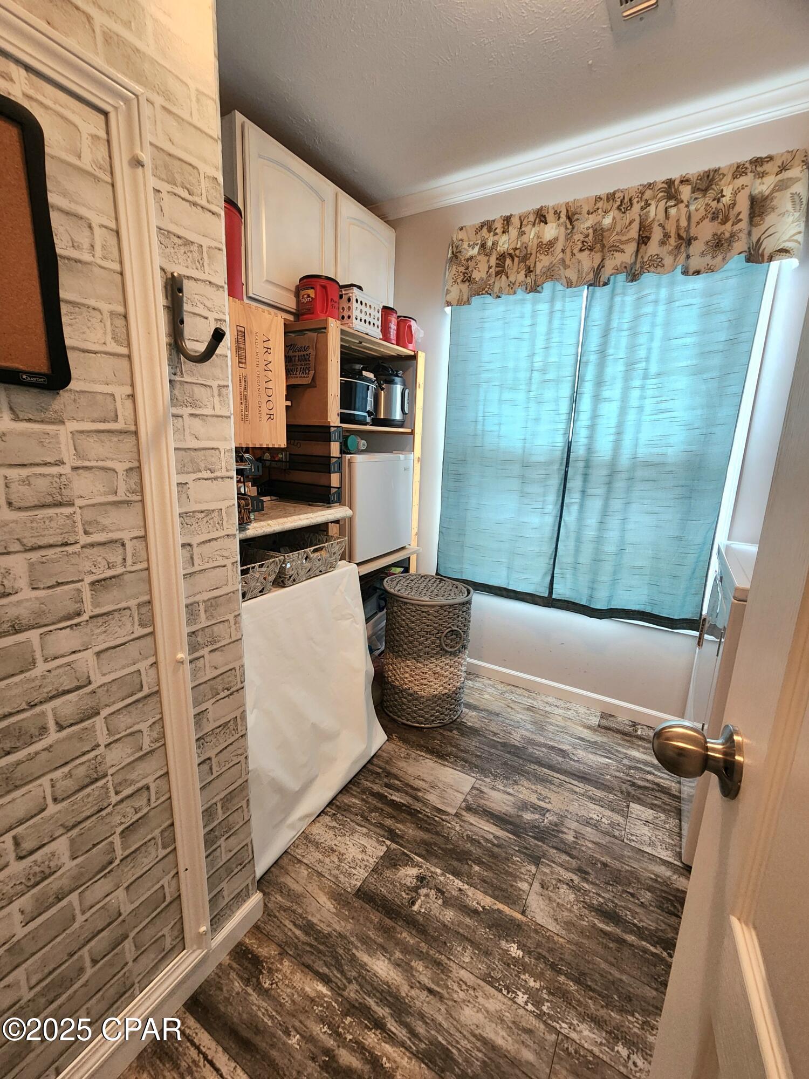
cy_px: 540
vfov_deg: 106.2
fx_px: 405
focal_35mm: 13
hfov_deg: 89.9
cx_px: 404
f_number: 2.2
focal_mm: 2.2
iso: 250
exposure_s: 1/60.2
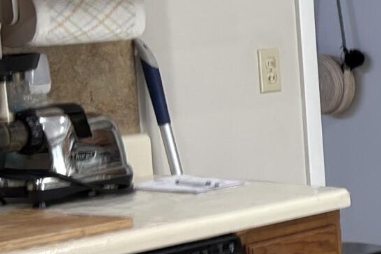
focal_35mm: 148
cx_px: 994
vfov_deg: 9.3
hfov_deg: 11.0
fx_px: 1566
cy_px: 103
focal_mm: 5.96
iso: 80
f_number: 1.6
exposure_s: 1/60
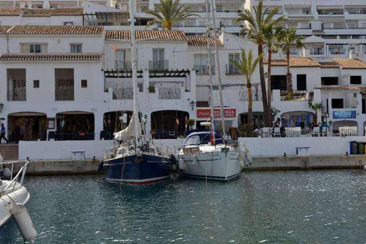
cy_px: 122
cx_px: 183
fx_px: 712
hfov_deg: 28.8
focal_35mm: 70
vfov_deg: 19.5
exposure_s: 1/160
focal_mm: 70
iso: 250
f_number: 16
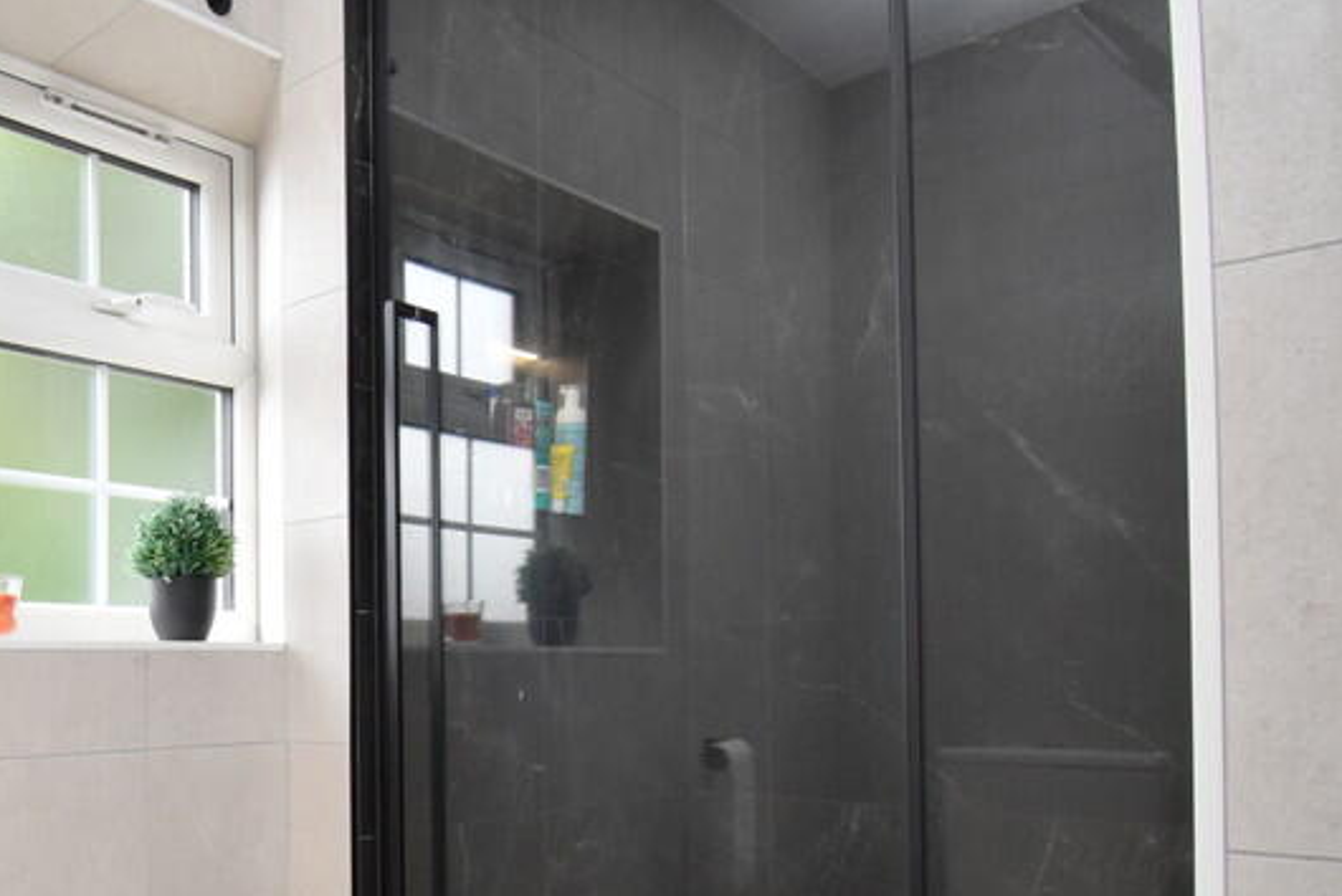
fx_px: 1082
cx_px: 111
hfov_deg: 54.6
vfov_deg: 43.5
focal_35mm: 29
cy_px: 676
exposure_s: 1/125
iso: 800
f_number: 4.5
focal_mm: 10
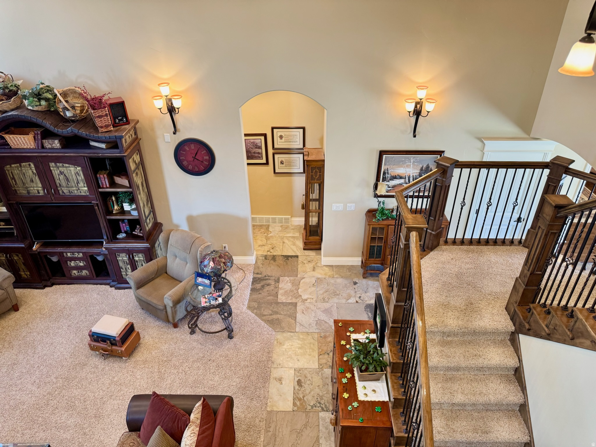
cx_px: 298
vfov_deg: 56.8
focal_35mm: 24
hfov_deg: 71.6
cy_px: 224
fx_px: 413
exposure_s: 1/60
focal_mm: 6.76
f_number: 1.78
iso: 200
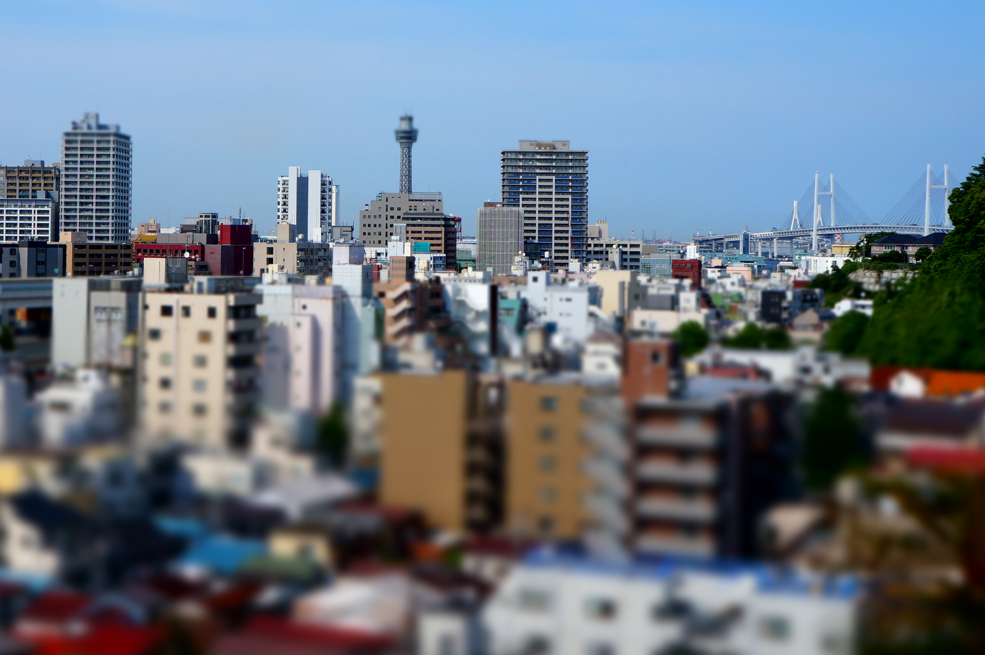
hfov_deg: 33.7
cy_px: 208
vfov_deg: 22.8
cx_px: 334
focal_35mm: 59
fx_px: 1613
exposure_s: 1/1000
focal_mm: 24
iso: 200
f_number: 8
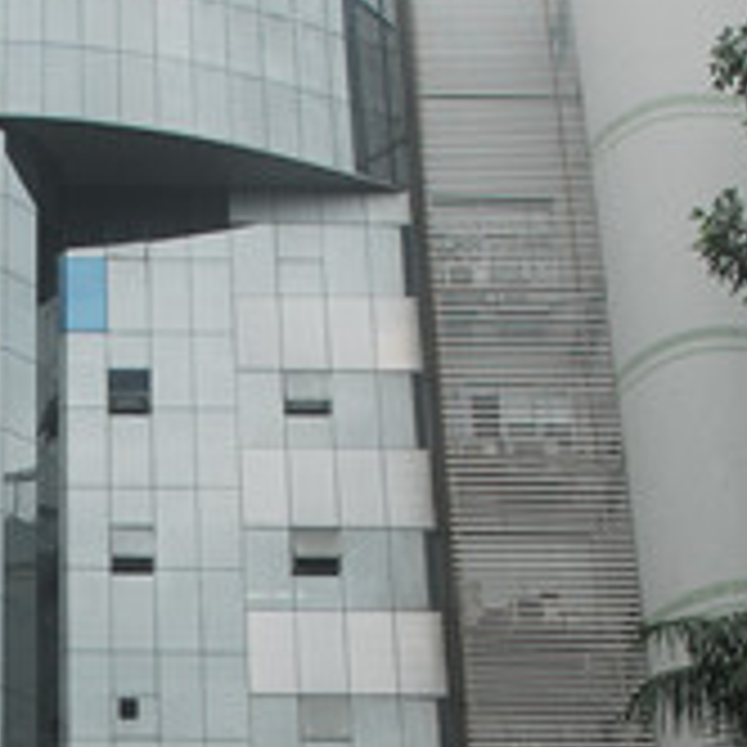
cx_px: -27
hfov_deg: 18.3
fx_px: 2246
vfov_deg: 17.9
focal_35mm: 92
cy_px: 922
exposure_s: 1/60
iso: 200
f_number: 8
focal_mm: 20
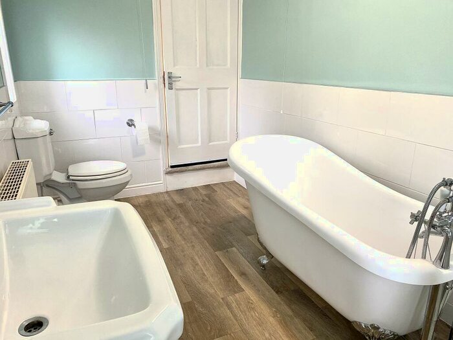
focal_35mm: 26
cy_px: 170
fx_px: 340
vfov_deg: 53.1
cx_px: 226
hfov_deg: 67.3
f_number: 1.8
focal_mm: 4.25
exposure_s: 1/100
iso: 125
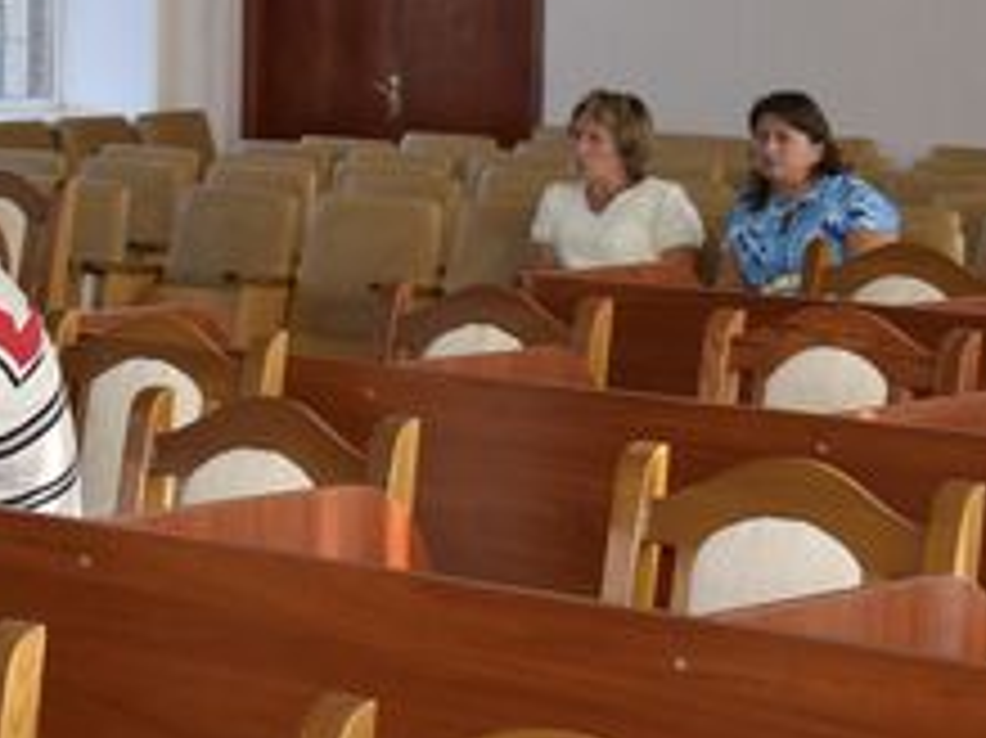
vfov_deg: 11.0
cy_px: 43
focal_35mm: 134
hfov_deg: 13.9
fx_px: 3805
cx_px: -495
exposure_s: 1/125
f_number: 5.6
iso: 200
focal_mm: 27
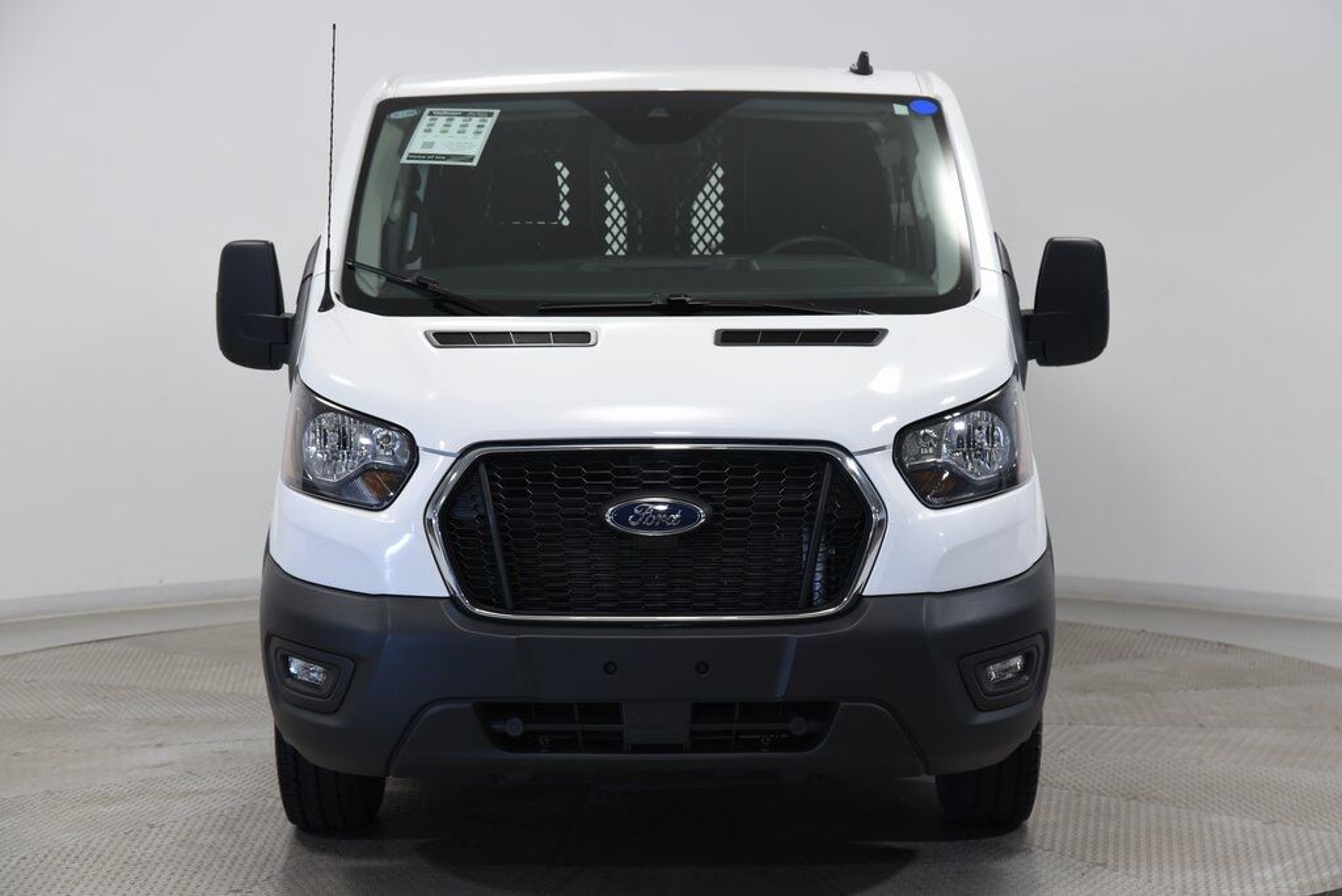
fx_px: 2462
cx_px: 671
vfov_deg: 20.6
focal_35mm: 66
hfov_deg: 30.5
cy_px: 448
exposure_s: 1/100
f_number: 5
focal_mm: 66
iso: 1600
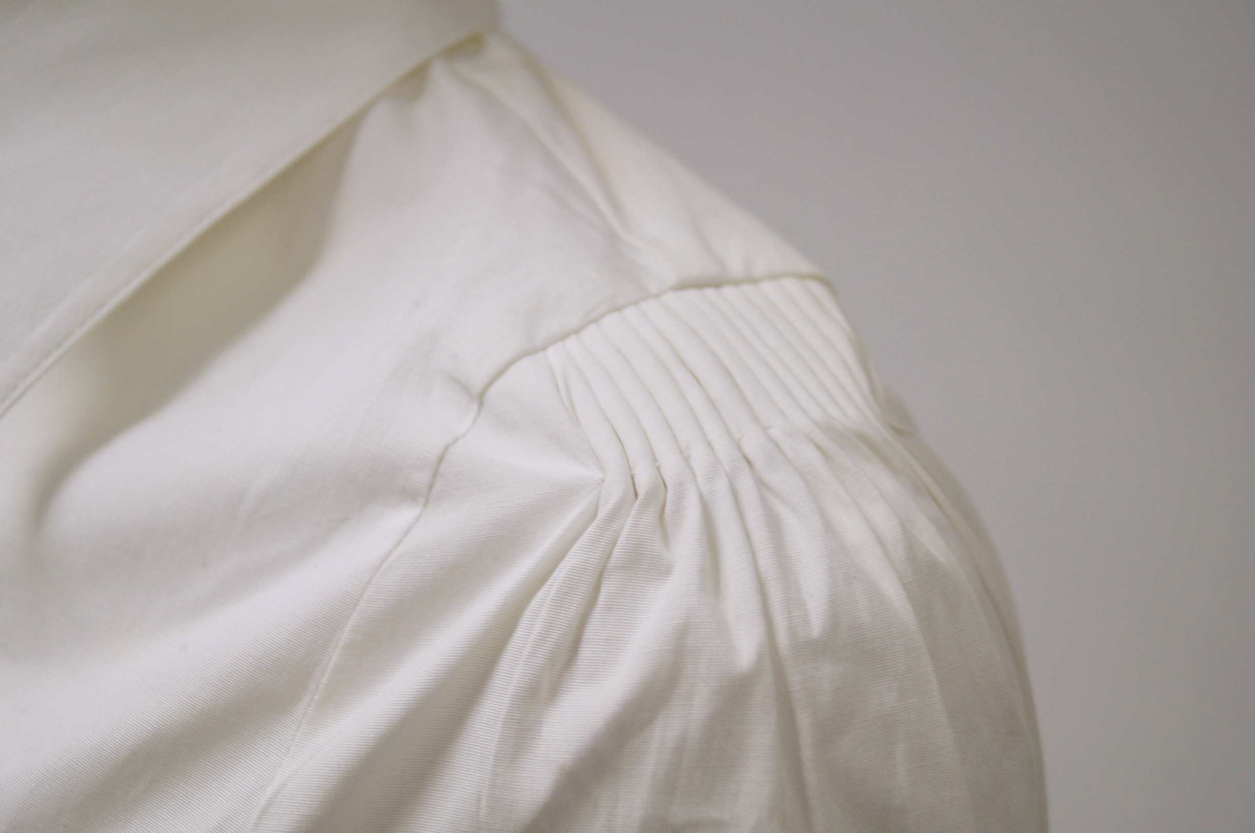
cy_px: 416
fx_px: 1827
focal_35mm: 52
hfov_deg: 37.9
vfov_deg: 25.7
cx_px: 628
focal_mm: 35
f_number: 5
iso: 400
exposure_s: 1/60
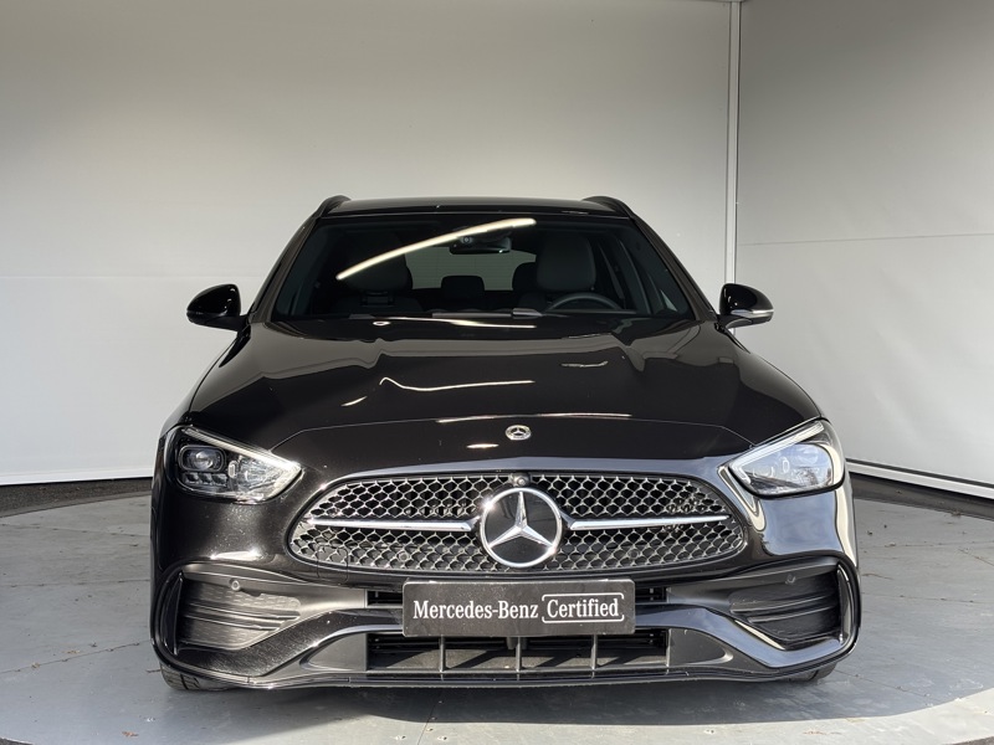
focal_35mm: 52
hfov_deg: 36.8
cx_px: 497
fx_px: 1493
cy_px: 372
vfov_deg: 28.0
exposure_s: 1/187
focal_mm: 5.96
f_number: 1.6
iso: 32
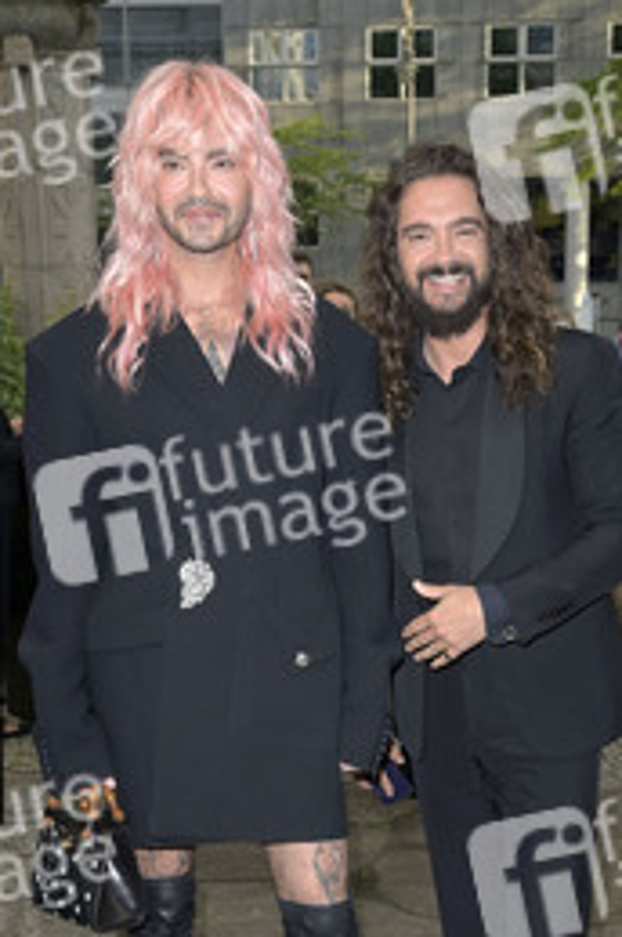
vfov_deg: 36.2
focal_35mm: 54
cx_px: 325
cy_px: 680
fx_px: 1403
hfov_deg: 25.0
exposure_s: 1/250
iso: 640
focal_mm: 35
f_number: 7.1
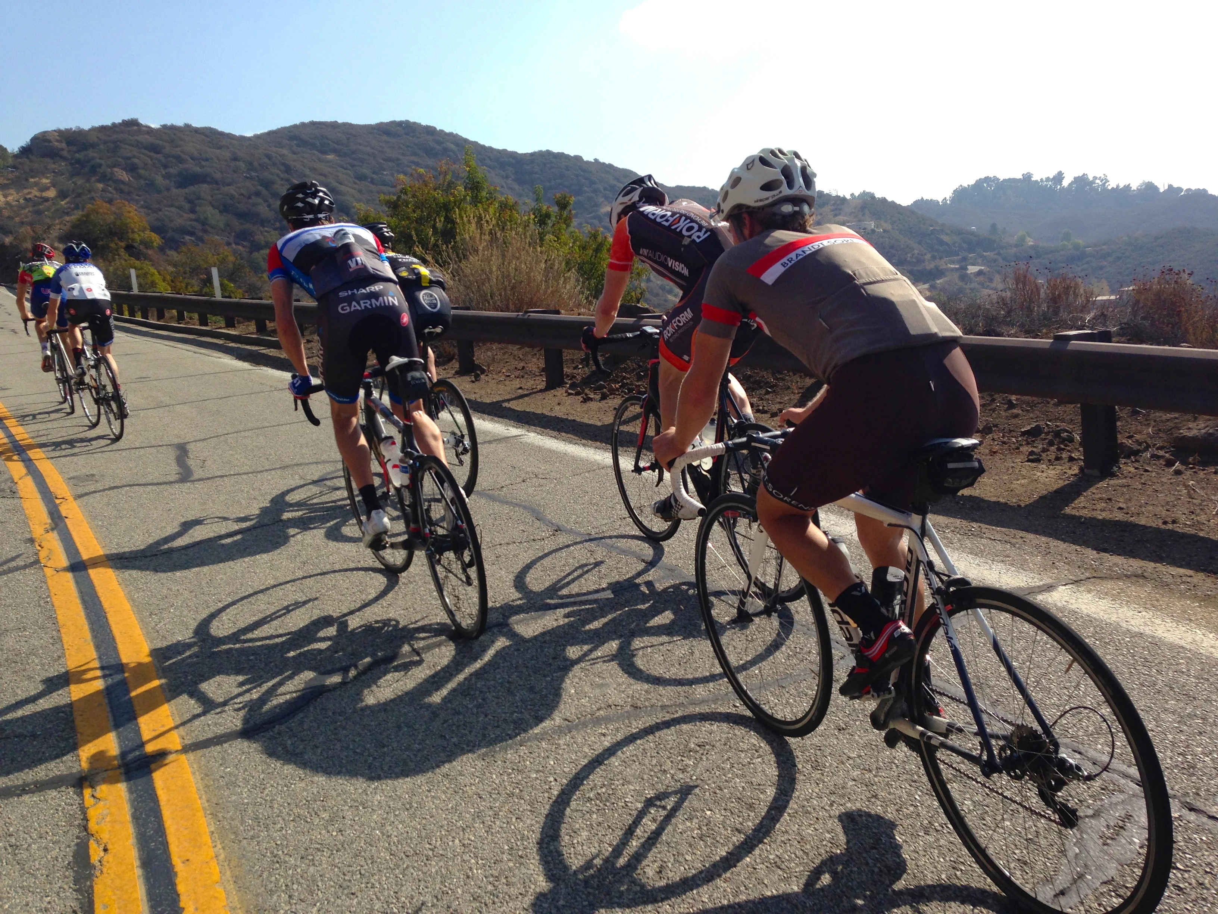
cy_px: 457
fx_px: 1161
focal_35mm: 33
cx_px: 609
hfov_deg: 55.4
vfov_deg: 42.9
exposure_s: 1/1869
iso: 50
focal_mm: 4.12
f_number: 2.4
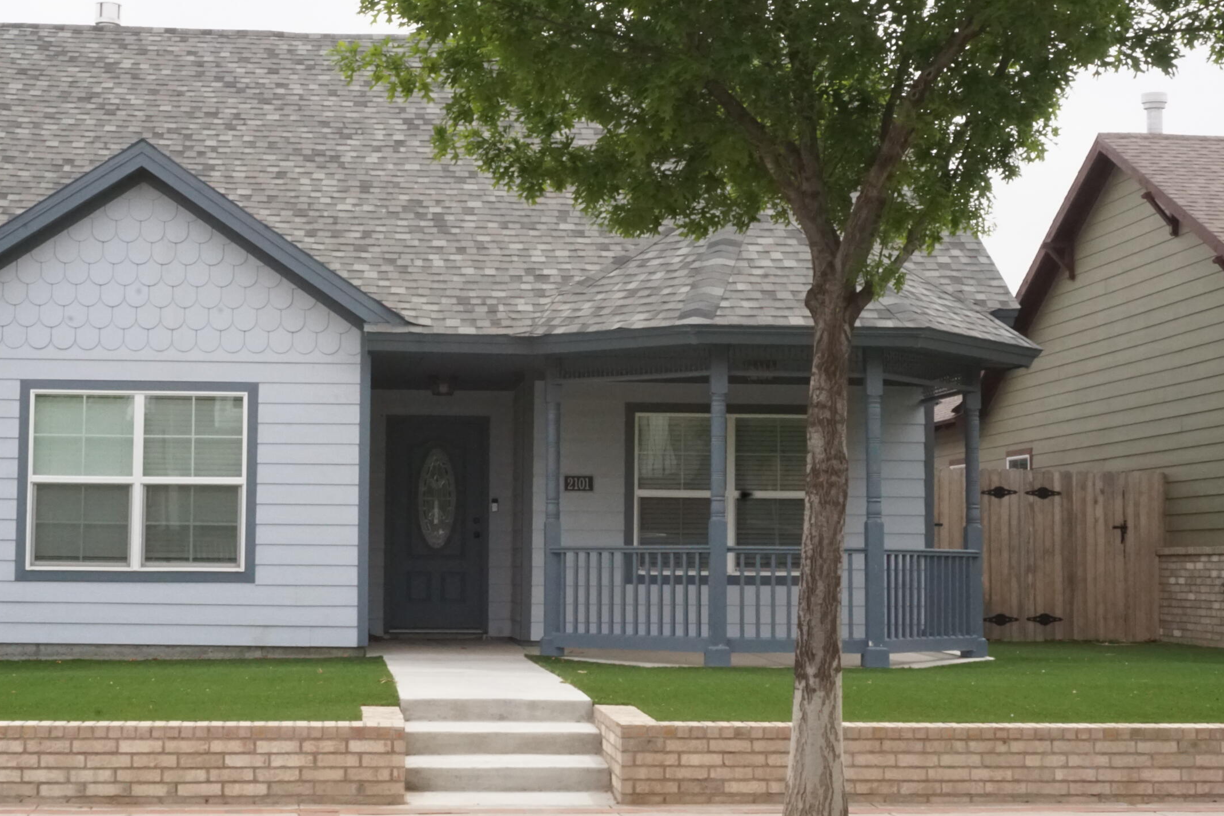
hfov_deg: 31.8
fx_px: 2142
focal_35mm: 63
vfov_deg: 21.6
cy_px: 381
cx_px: 503
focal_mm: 30
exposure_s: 1/160
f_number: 32
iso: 1600
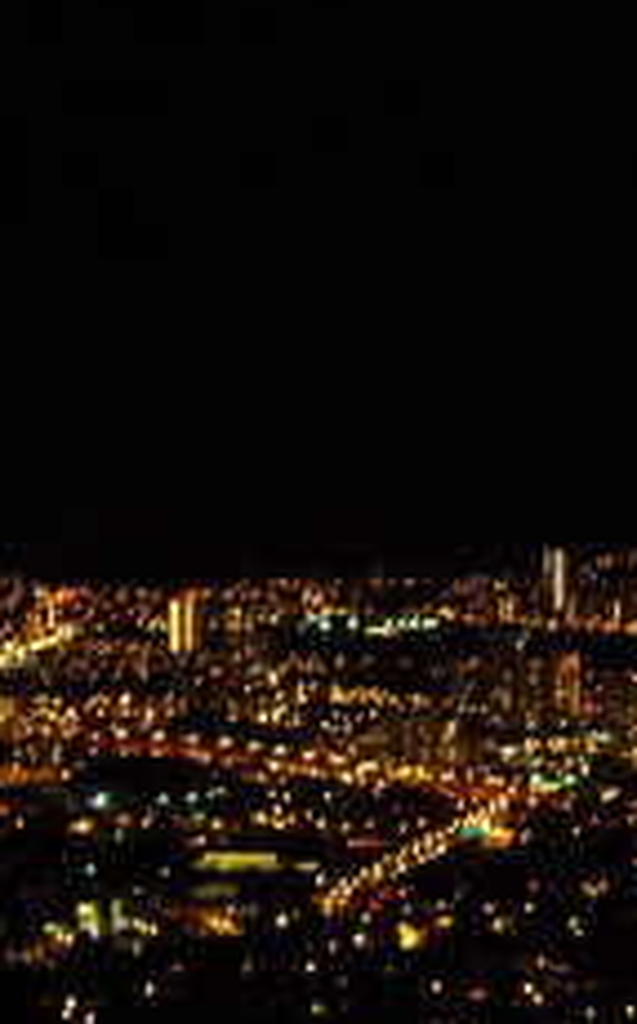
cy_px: 452
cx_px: 619
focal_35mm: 105
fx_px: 2928
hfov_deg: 12.3
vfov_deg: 19.8
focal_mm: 5.7
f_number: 2.8
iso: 400
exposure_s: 1/5
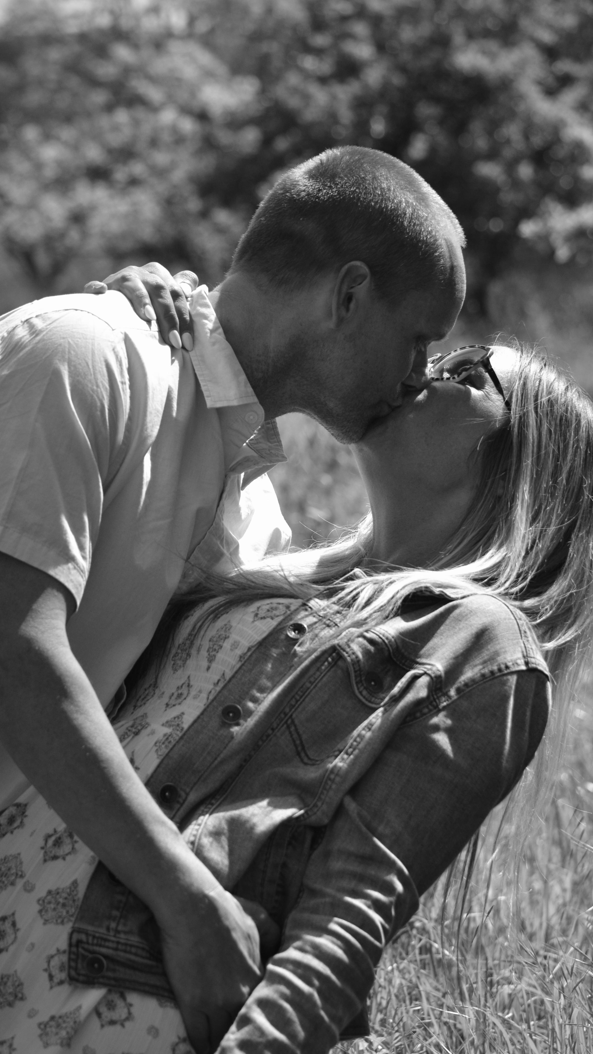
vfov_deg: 15.8
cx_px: 296
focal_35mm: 136
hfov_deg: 8.9
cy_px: 529
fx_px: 3802
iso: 400
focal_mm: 86
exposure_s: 1/1250
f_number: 5.6
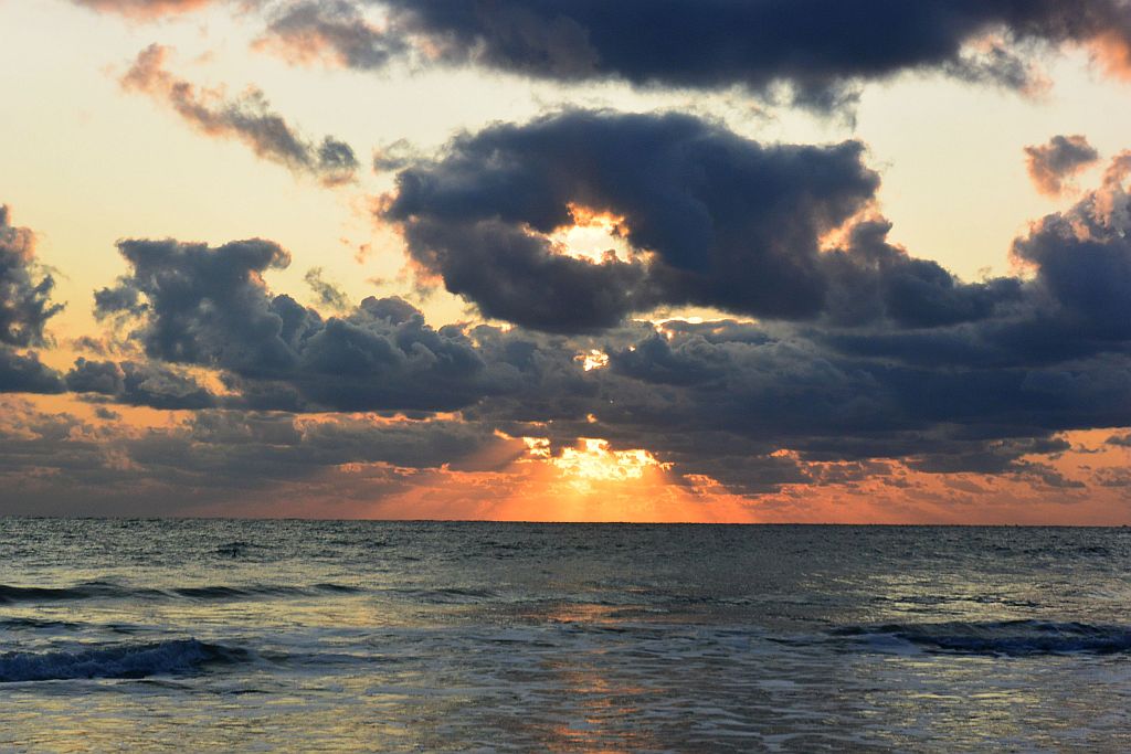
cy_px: 377
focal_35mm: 81
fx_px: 2545
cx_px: 566
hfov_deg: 25.1
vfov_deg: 16.9
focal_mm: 30
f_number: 5.6
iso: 160
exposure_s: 1/400
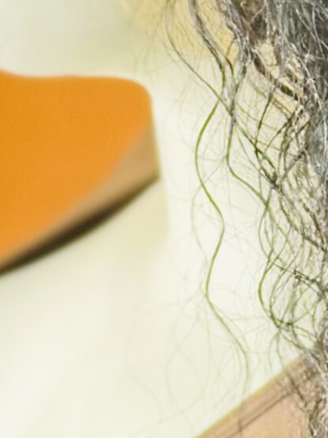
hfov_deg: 6.7
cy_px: 131
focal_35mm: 220
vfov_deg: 9.0
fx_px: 2781
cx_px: 396
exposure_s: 1/60
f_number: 1.78
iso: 200
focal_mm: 6.86
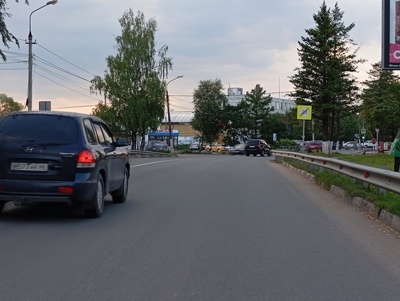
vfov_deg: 31.5
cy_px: 122
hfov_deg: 41.2
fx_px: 532
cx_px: 209
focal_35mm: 46
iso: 100
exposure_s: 1/115
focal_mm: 4.27
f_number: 1.8
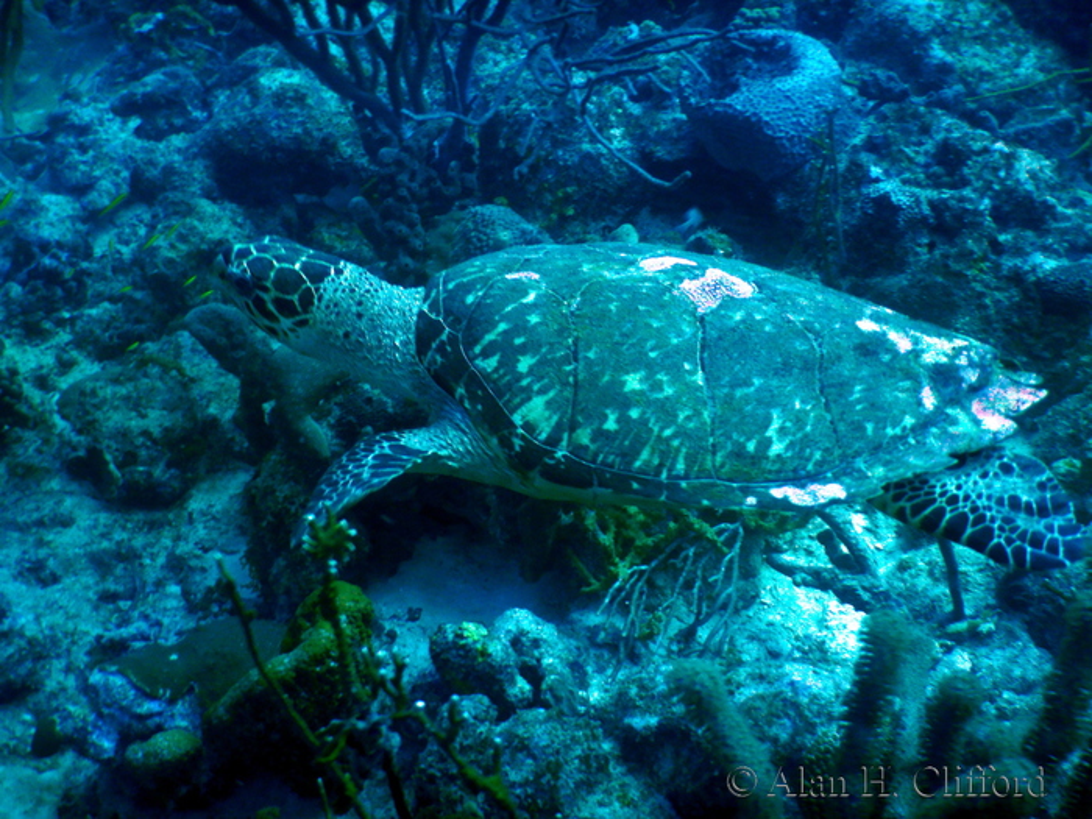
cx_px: 546
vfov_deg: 28.0
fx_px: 1640
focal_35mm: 52
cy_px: 410
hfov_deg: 36.8
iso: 280
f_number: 4.3
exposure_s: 1/30
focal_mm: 9.2
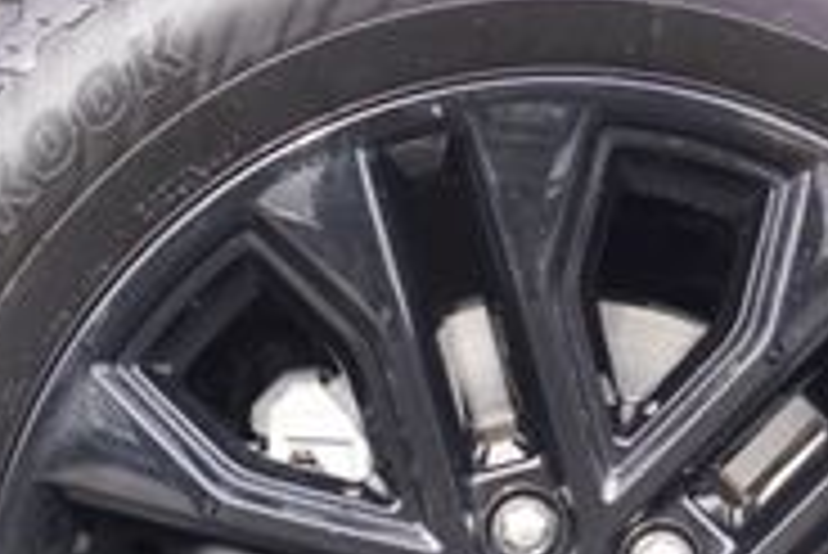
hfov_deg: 14.0
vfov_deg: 9.3
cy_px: 622
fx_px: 3361
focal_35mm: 146
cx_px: 576
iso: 125
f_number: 4.5
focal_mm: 28
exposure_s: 1/60
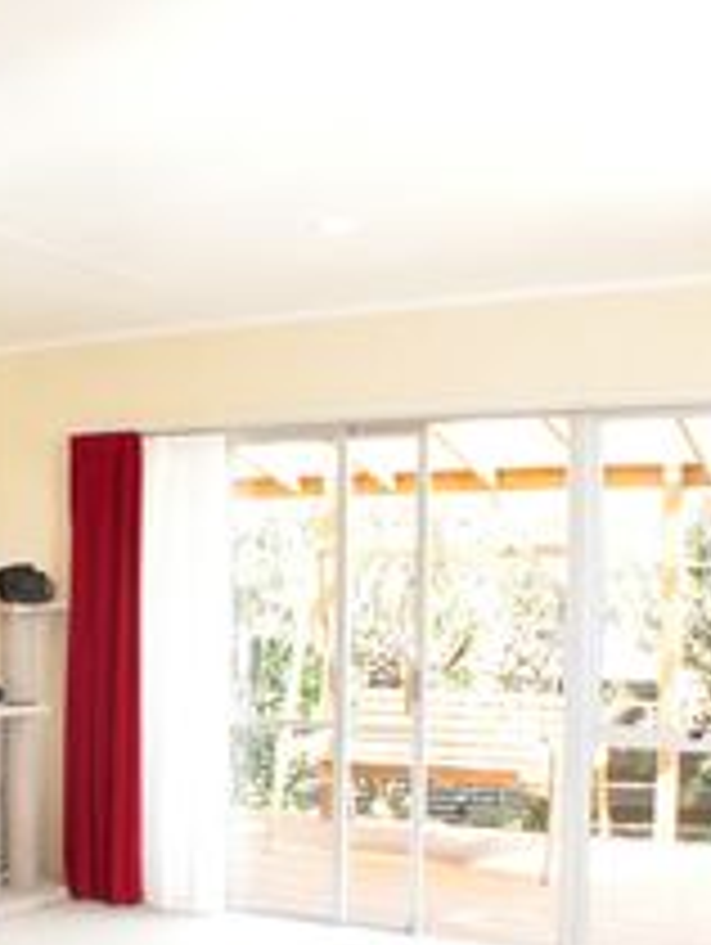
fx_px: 1585
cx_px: 202
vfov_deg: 32.8
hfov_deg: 25.1
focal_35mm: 58
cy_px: 655
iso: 1000
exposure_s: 1/125
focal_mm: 18
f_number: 3.5
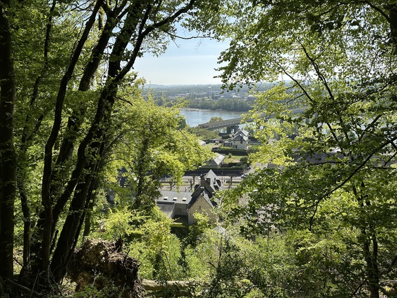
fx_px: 287
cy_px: 155
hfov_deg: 69.4
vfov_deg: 54.9
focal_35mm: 25
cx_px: 198
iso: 80
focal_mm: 6.86
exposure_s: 1/3155
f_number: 1.78
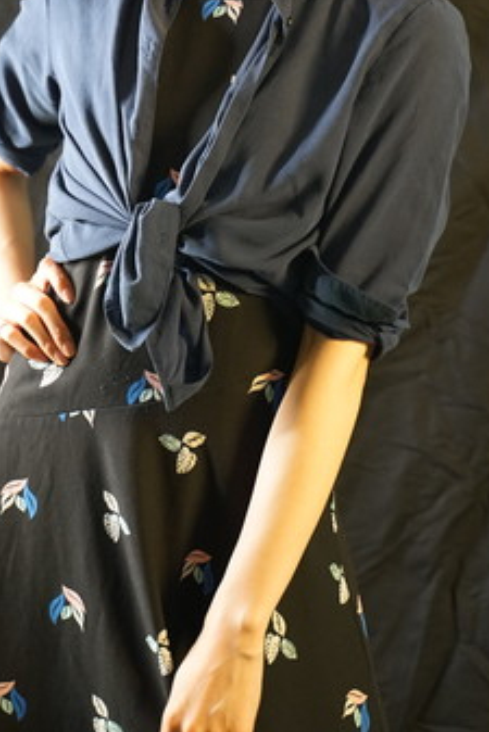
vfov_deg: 18.1
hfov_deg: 12.2
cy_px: 126
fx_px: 2279
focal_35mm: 112
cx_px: 186
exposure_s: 1/60
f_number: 2.8
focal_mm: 59
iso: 1600
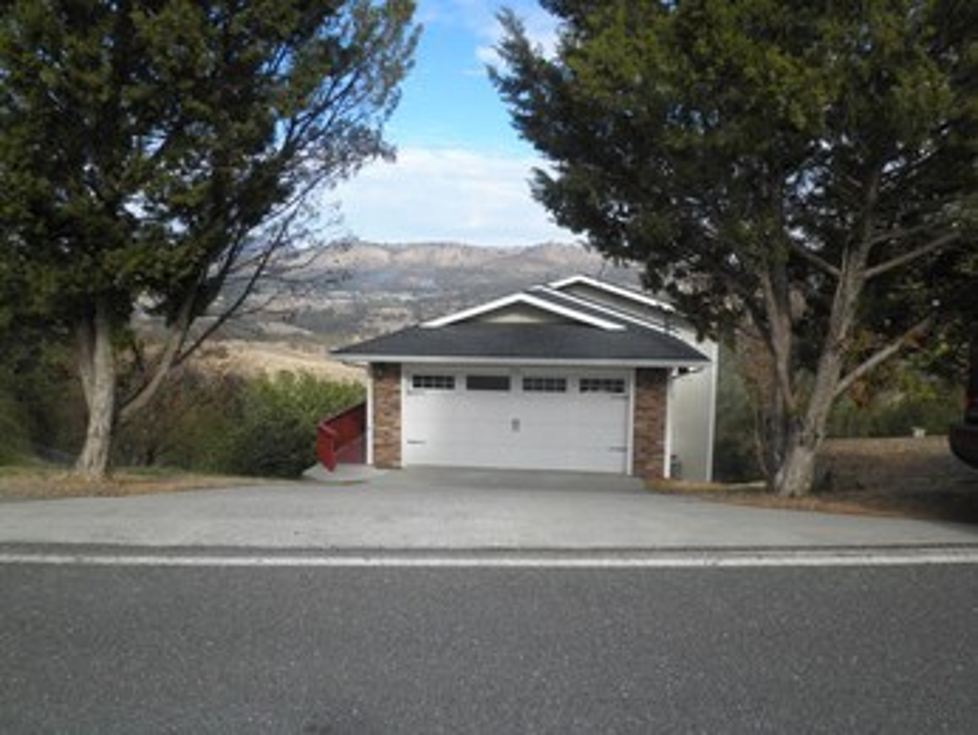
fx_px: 735
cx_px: 489
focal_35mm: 26
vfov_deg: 53.1
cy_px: 368
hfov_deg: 67.3
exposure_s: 1/125
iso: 64
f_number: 7.9
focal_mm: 4.7
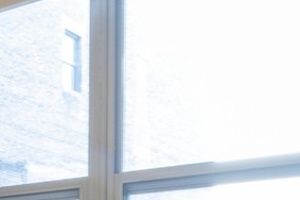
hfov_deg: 17.3
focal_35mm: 86
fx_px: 716
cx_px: -296
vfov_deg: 14.9
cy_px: 287
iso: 125
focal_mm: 10
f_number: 20
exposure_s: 4
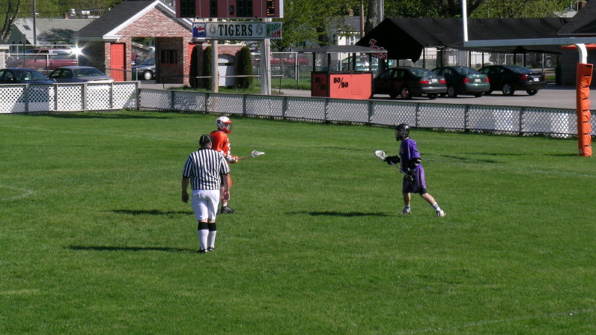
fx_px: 2007
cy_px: 123
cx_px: 297
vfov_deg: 9.5
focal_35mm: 127
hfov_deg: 16.9
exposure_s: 1/180
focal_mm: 24
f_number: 7.3
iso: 50
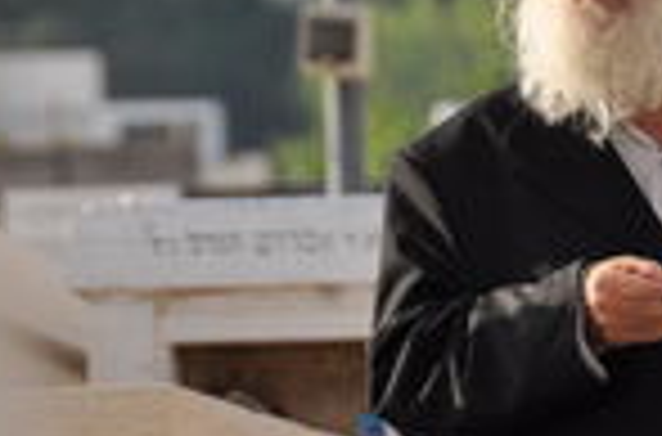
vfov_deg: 1.7
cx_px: 621
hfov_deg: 2.5
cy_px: -34
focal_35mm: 816
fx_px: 14957
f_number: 5.6
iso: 200
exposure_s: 1/500
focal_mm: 200
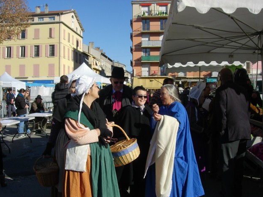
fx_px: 296
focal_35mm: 39
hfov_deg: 47.9
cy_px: 101
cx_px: 132
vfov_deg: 36.8
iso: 64
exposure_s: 1/745
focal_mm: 7.8
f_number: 4.8
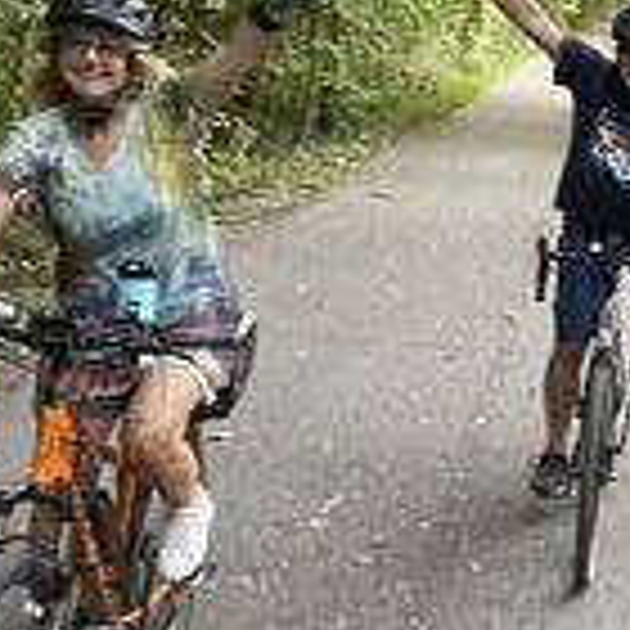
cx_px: 634
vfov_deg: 21.9
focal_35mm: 79
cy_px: 351
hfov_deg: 21.2
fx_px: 1627
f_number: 2.2
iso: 320
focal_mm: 2.71
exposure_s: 1/60
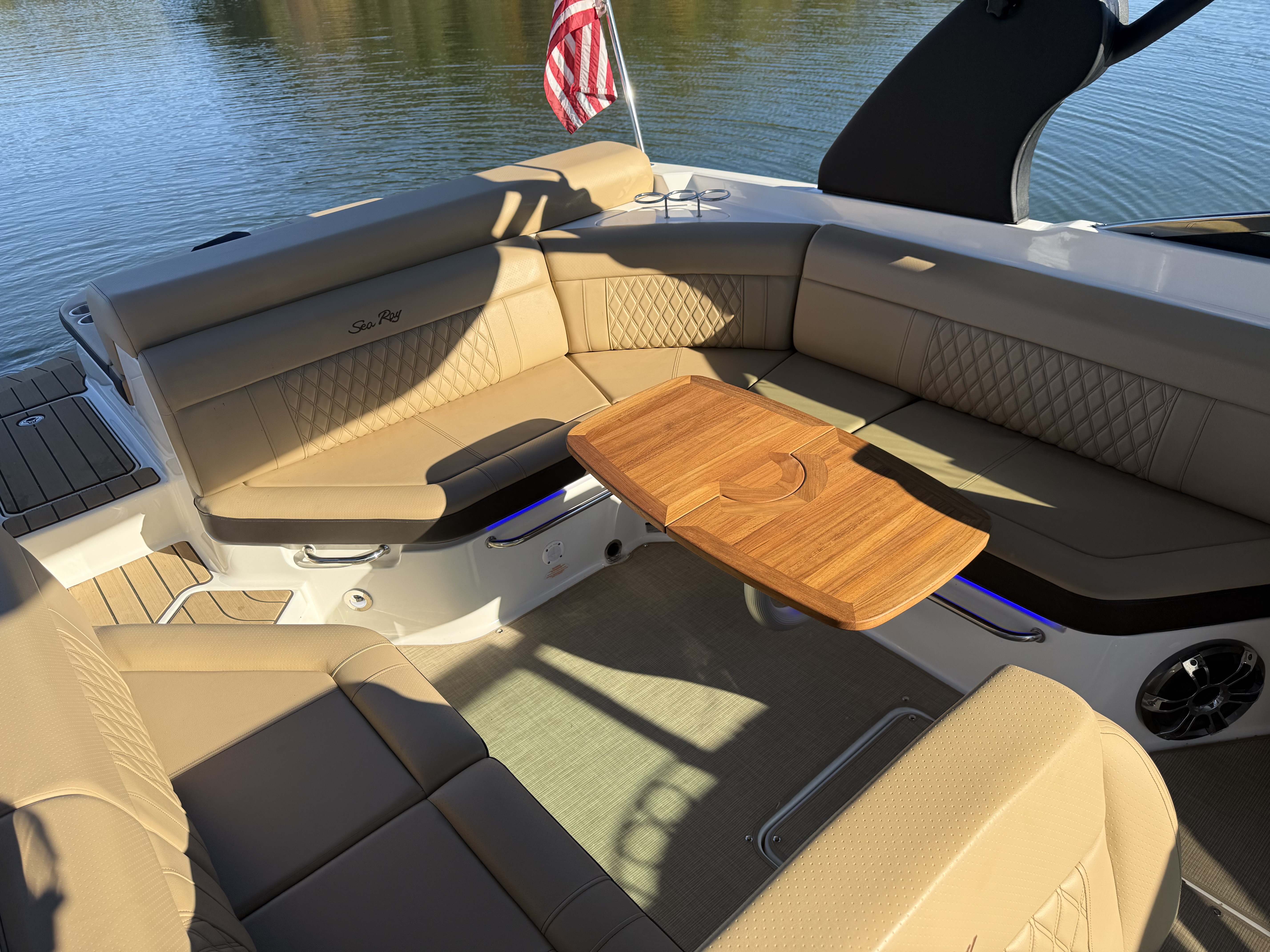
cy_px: 476
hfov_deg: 71.6
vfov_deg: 56.8
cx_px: 635
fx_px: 881
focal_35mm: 24
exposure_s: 1/2907
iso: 80
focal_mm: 6.76
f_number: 1.78
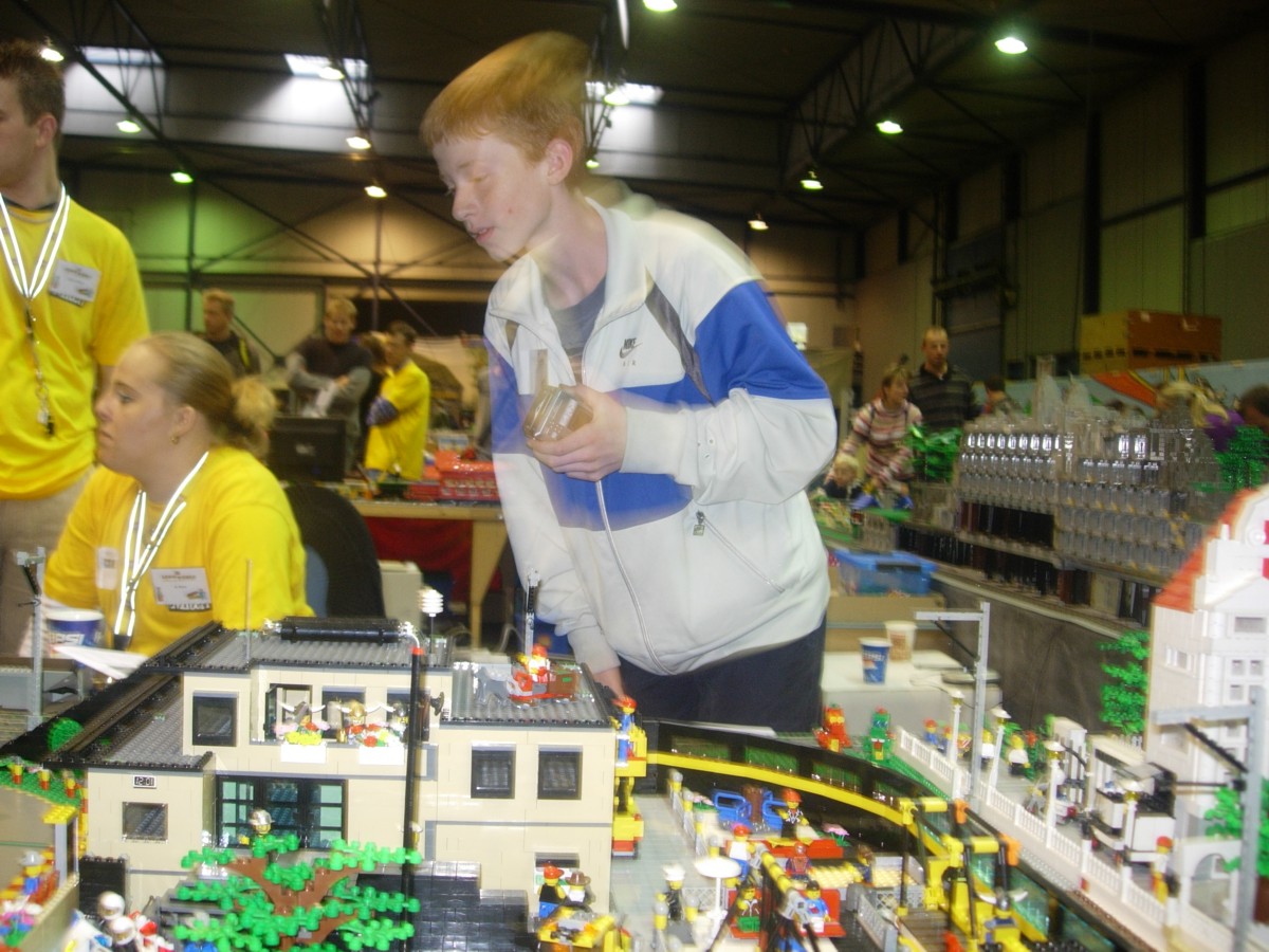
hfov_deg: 49.0
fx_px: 1393
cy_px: 476
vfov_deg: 37.7
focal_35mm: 38
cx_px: 634
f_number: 2.8
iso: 79
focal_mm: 7.8
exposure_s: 1/10.9
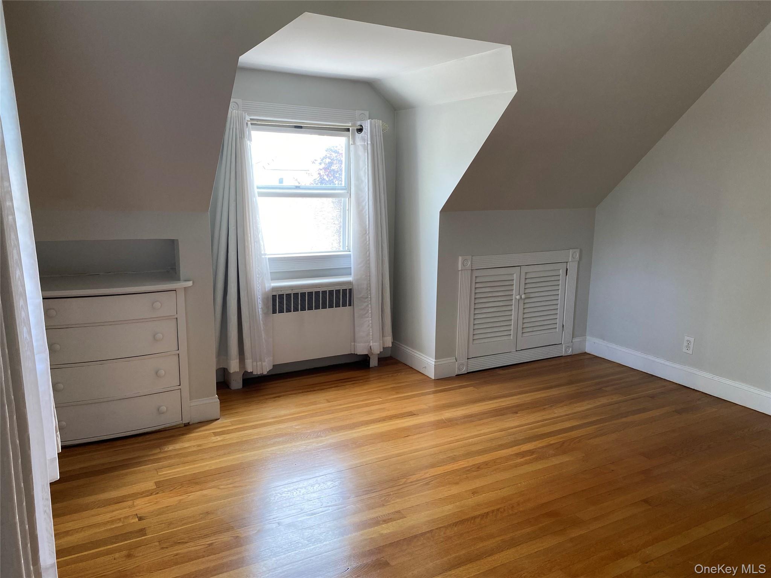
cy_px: 289
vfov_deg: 53.1
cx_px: 386
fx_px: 579
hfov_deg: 67.3
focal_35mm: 26
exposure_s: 1/120
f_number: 1.8
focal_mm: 4.25
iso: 100
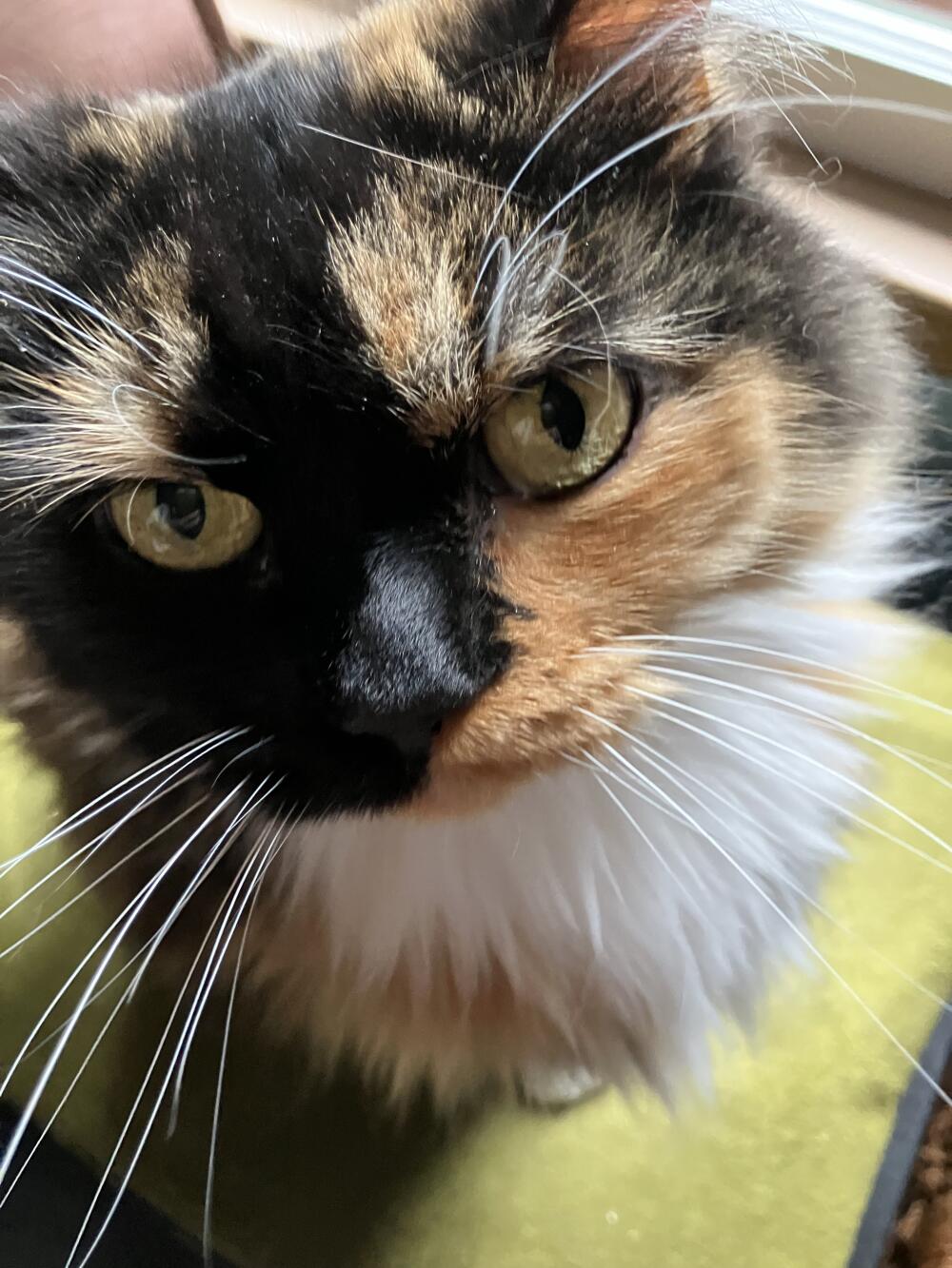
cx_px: 476
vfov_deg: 63.4
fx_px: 1027
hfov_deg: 49.8
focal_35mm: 28
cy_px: 634
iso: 400
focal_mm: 3.99
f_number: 1.8
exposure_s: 1/40
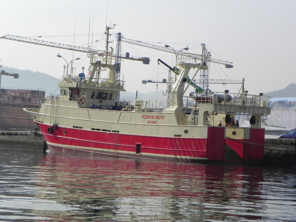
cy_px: 111
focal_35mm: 85
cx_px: 148
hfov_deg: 23.0
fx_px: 727
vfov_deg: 17.4
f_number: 8
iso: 160
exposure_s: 1/460
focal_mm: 15.1
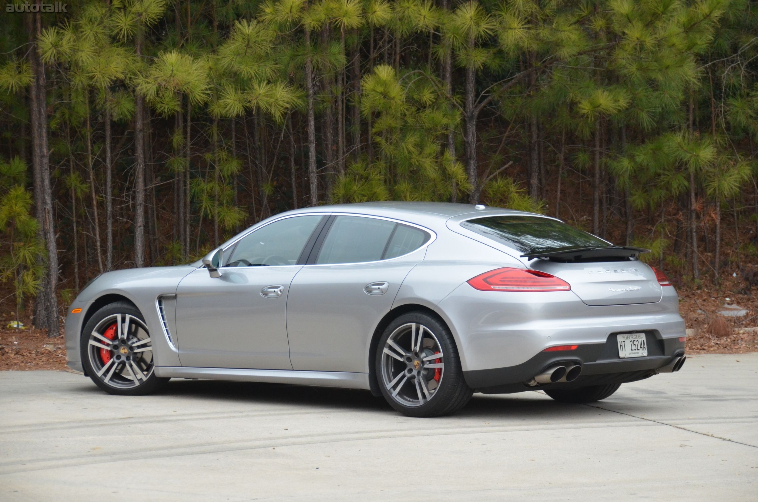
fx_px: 2585
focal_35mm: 123
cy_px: 251
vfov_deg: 11.1
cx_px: 379
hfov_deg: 16.7
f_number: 5
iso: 1600
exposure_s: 1/500
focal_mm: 82
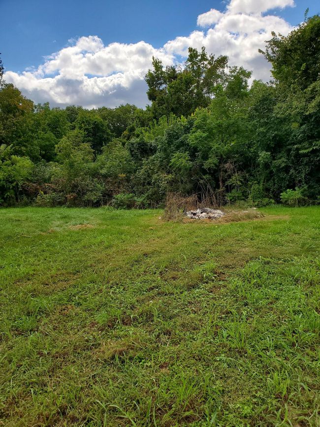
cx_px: 160
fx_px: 321
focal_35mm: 26
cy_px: 214
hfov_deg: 53.1
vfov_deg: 67.3
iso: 50
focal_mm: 4.3
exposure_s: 1/1372
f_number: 2.4
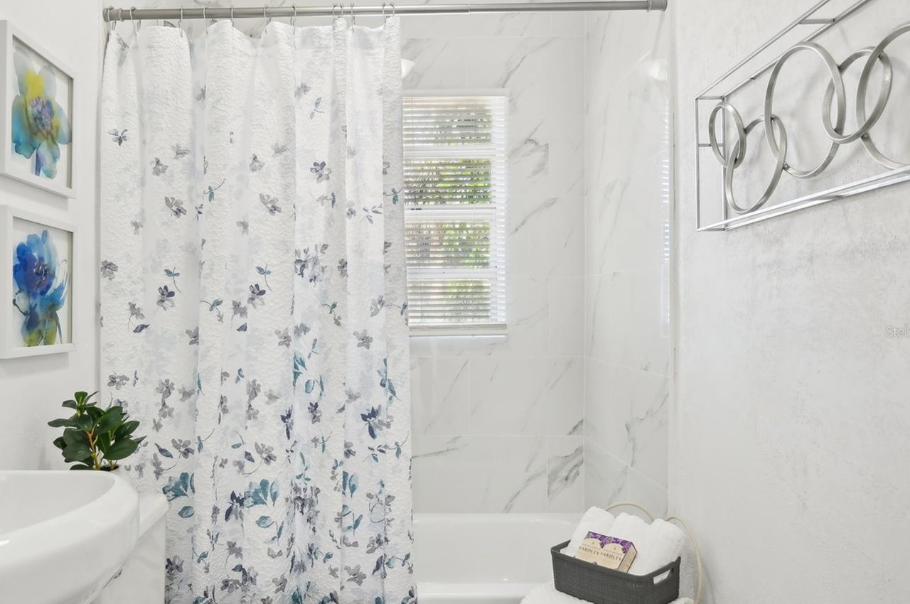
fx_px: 647
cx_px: 380
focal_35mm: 26
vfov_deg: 50.0
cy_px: 331
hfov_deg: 69.8
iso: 400
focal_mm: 20.5
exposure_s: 1/40
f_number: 8
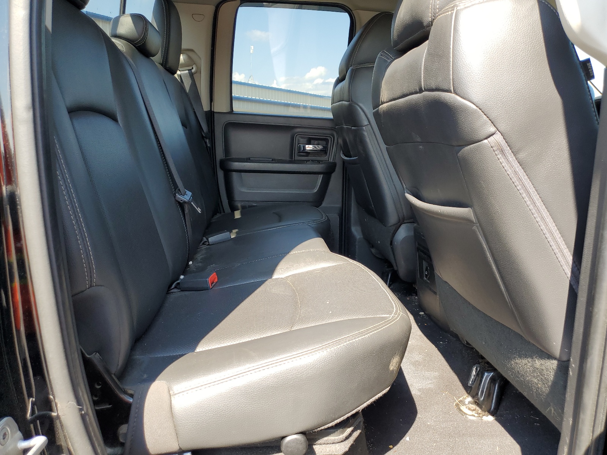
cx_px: 304
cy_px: 228
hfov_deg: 67.3
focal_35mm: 26
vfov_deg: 53.1
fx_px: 456
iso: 50
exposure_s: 1/312
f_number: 1.5
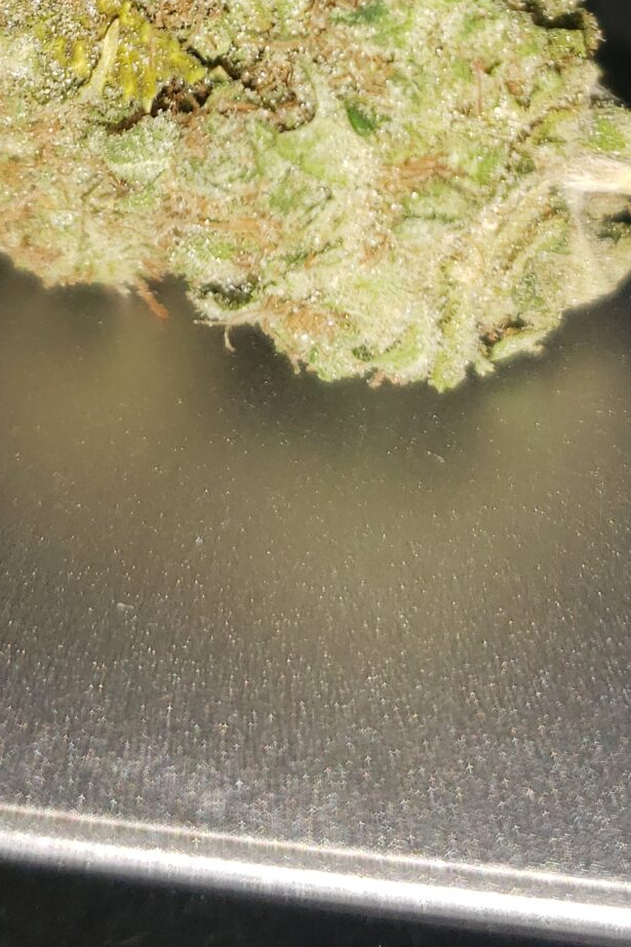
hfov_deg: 18.2
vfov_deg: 25.6
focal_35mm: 75
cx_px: 254
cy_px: -15
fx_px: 1972
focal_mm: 4.3
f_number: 1.5
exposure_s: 1/151
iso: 50
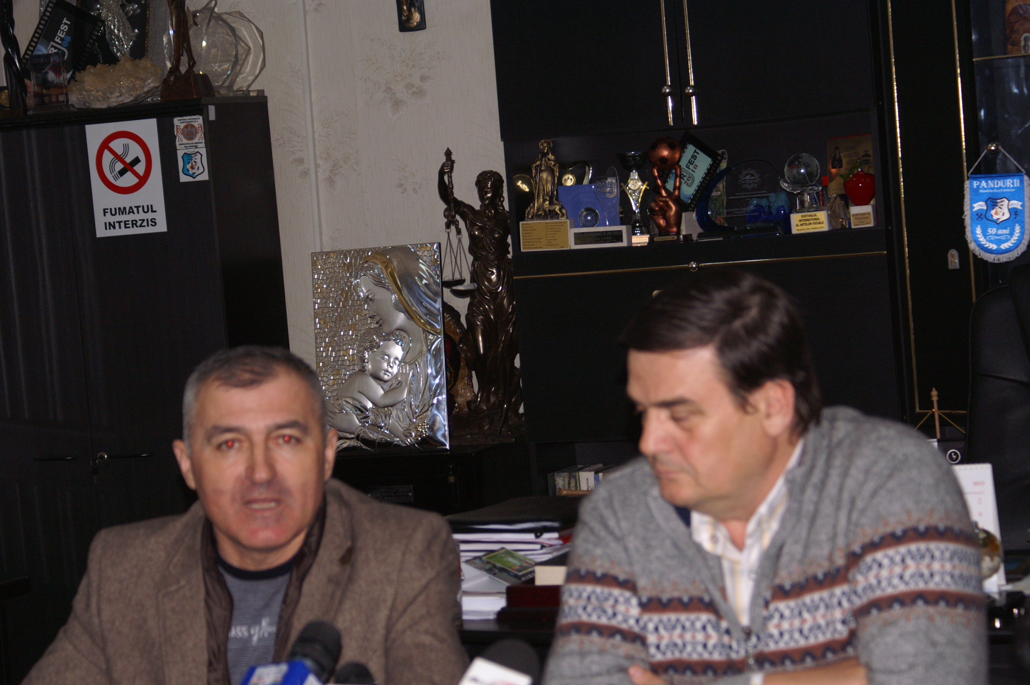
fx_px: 3001
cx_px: 515
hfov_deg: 19.5
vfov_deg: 13.0
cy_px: 342
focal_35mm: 105
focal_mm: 70
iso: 400
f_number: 5.6
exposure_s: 1/125
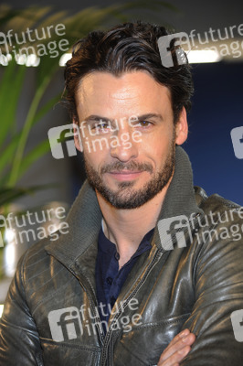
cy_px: 183
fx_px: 1065
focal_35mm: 105
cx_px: 122
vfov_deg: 19.5
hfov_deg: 13.0
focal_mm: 105
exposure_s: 1/160
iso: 1000
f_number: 5
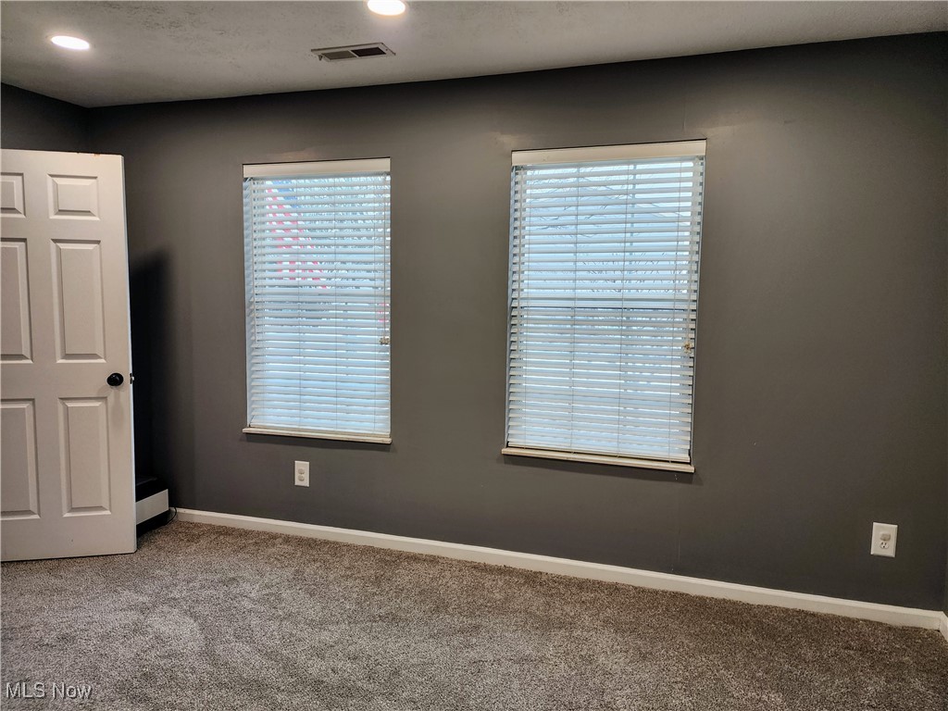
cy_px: 356
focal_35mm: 23
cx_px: 474
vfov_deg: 58.9
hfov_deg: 73.9
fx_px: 630
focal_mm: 6.4
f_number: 1.8
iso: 100
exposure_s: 1/120
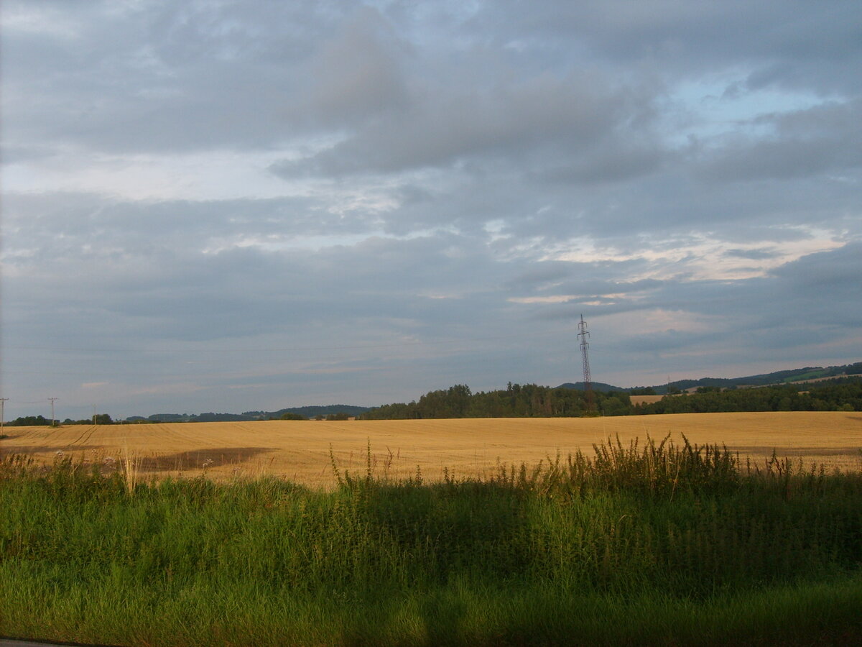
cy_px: 324
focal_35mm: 35
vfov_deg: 40.7
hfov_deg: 52.6
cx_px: 431
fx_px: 872
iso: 50
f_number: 2.8
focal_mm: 5.8
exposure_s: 1/250
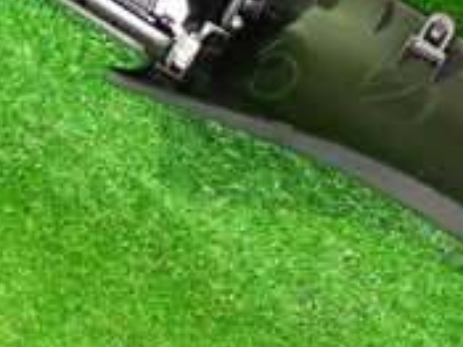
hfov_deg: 18.9
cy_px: 106
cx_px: 370
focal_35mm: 103
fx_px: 1377
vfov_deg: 14.3
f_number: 2.3
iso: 640
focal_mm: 5.4
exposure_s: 1/30
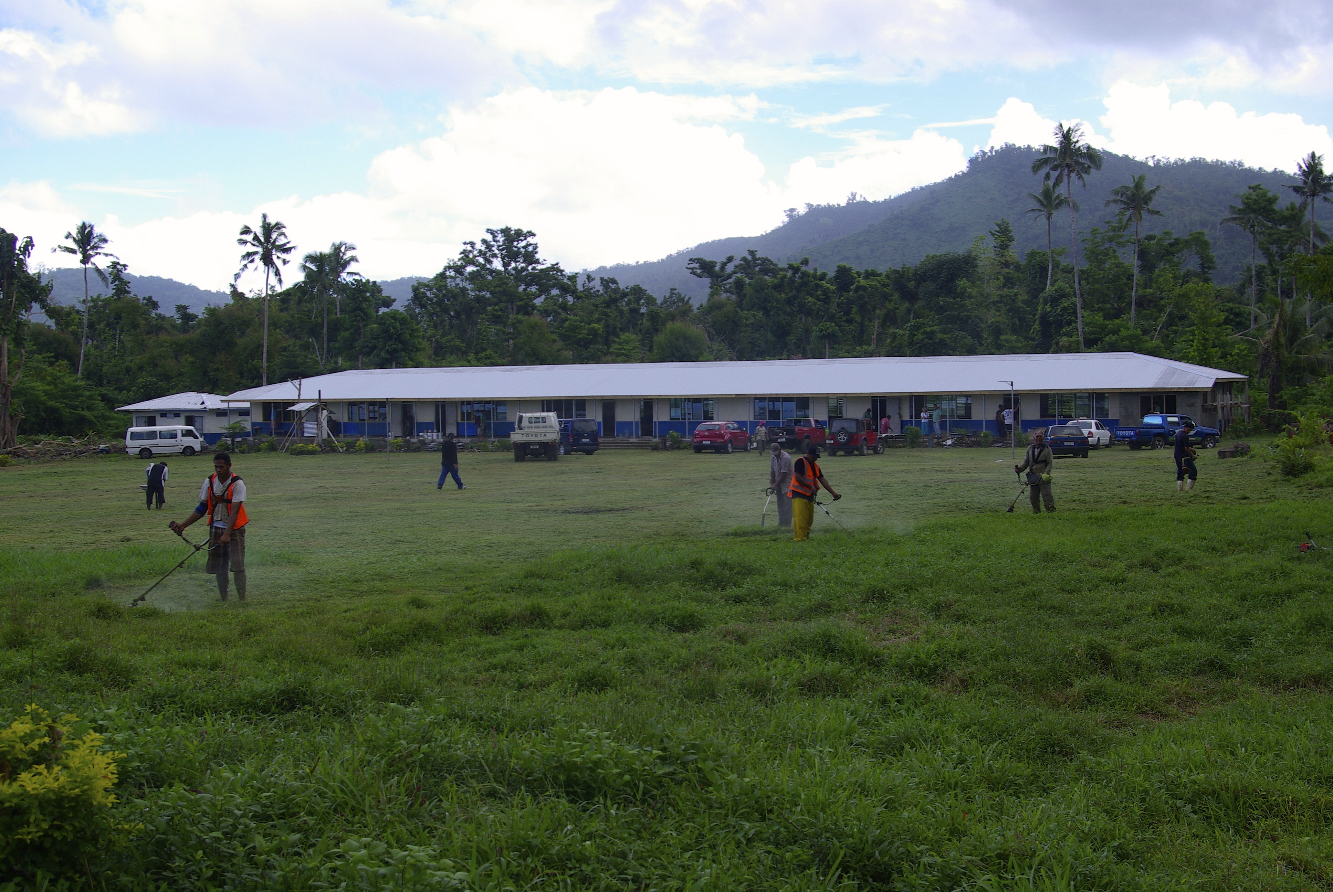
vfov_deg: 32.0
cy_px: 446
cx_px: 666
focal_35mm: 42
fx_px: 1557
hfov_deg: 46.3
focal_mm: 28
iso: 100
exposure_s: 1/125
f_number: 6.7
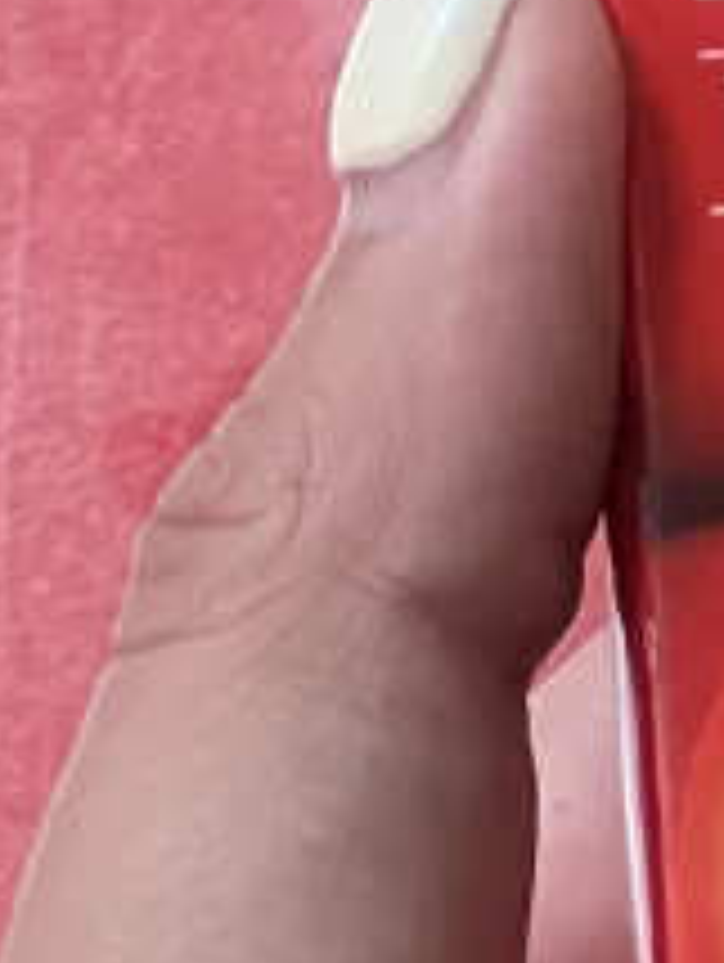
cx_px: 2370
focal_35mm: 518
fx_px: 14417
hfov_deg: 2.8
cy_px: -1152
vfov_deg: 3.8
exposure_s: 1/100
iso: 200
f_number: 2.8
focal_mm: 9
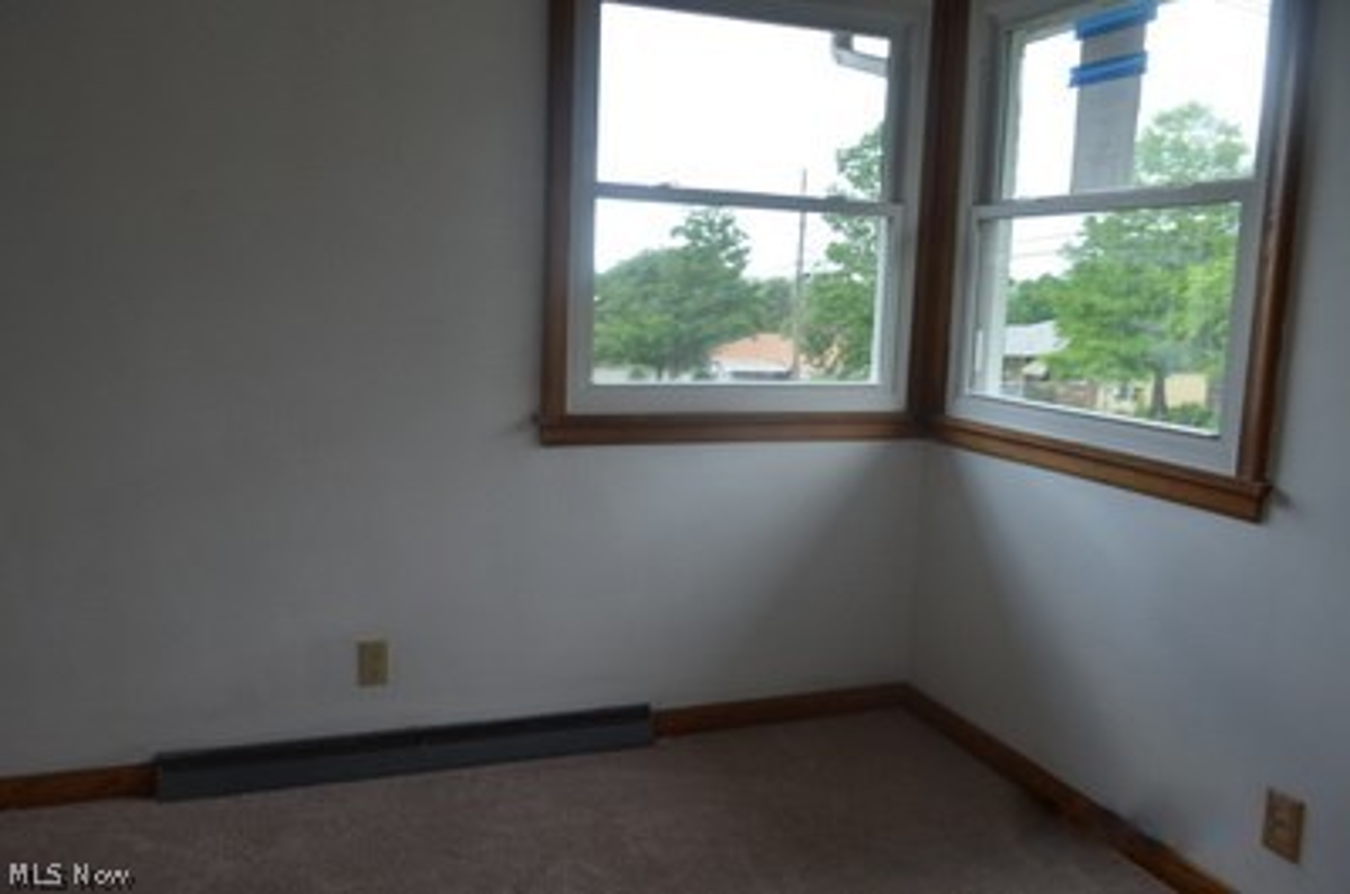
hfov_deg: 62.0
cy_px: 447
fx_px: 1123
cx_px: 675
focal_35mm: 30
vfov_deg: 43.4
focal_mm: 20
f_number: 5.6
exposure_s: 1/125
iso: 250
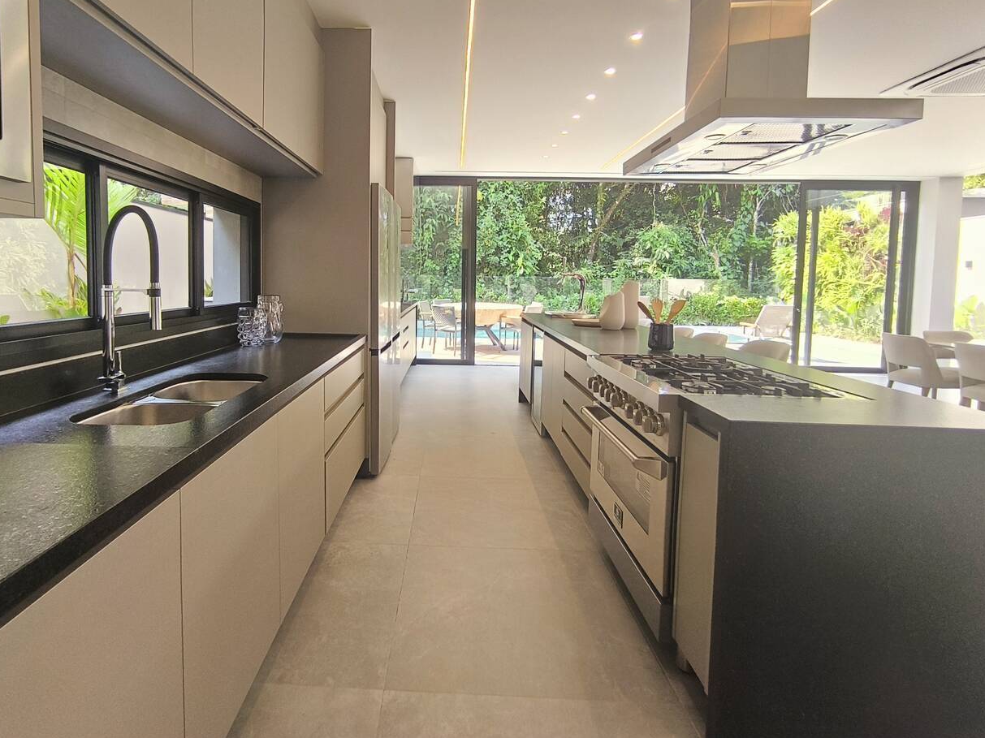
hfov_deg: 84.3
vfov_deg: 68.1
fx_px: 540
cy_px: 302
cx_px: 435
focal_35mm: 19
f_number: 2.2
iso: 80
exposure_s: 1/60
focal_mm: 1.65
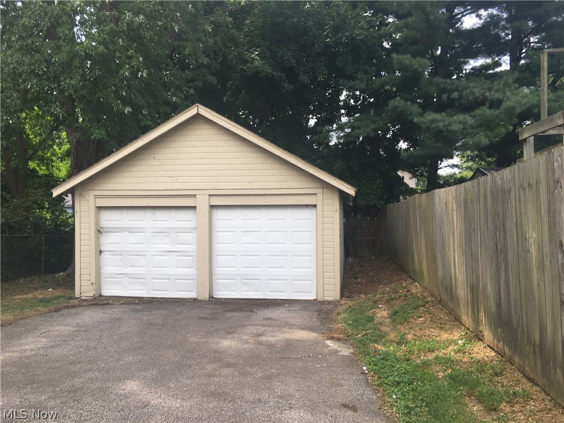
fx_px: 472
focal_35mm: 29
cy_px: 212
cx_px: 282
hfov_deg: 61.7
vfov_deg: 48.2
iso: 25
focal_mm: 4.15
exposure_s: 1/420
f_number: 2.2
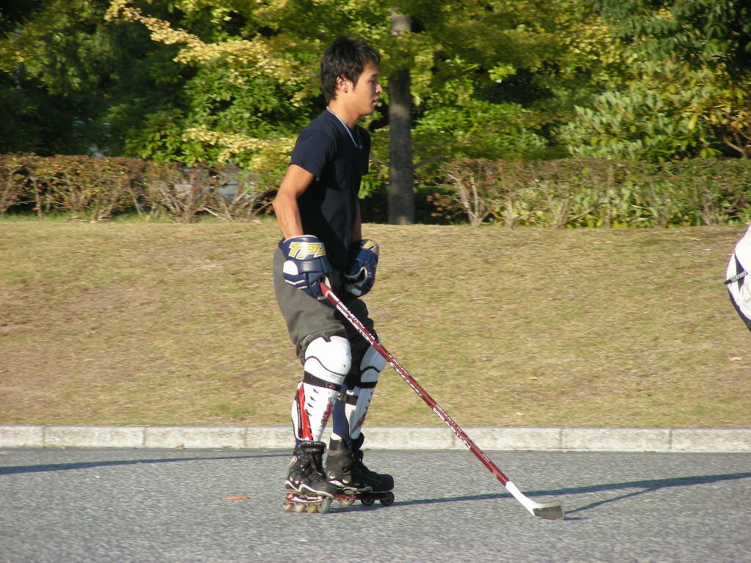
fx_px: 6704
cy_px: 282
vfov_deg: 4.8
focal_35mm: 309
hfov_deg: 6.4
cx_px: 376
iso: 50
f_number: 4
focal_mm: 51.6
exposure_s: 1/240
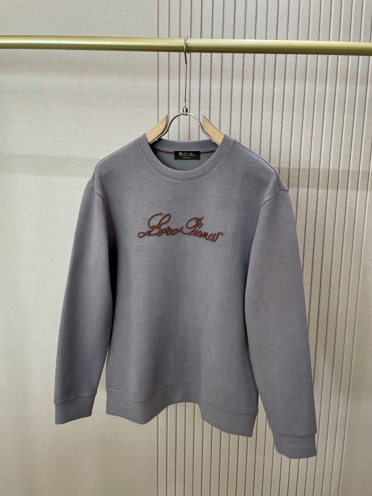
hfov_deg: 53.1
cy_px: 248
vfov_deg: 67.3
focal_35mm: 26
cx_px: 186
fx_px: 373
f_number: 1.6
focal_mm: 4.2
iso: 125
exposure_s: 1/101
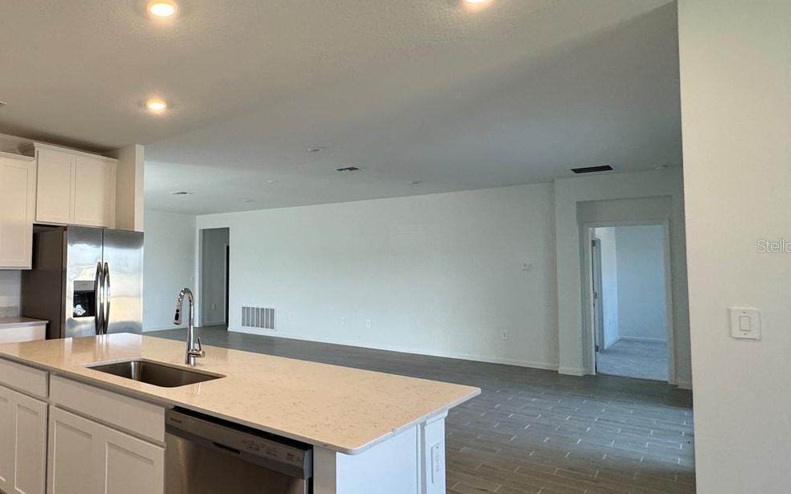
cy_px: 245
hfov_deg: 69.6
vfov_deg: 51.1
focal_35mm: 24
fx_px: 517
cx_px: 193
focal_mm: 2.22
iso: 160
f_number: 2.2
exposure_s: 1/120
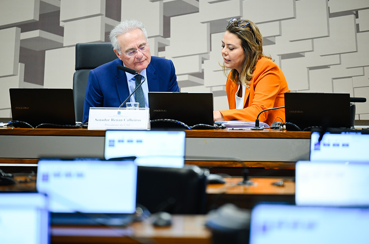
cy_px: 122
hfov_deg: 10.3
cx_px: 184
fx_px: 2046
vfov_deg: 6.8
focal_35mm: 200
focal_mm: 200
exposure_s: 1/160
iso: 1600
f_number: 2.8
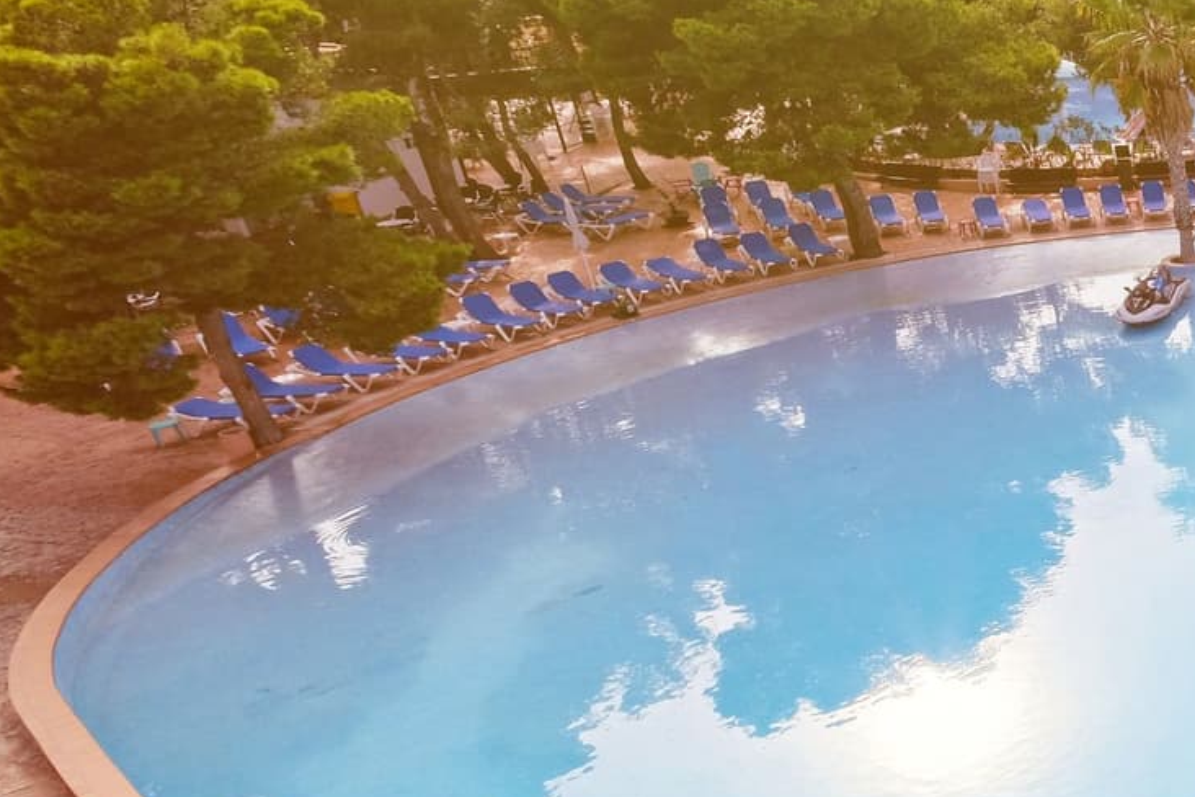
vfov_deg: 32.4
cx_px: 1615
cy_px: 523
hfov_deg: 32.7
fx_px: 1361
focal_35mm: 41
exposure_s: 1/320
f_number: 13
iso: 800
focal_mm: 10
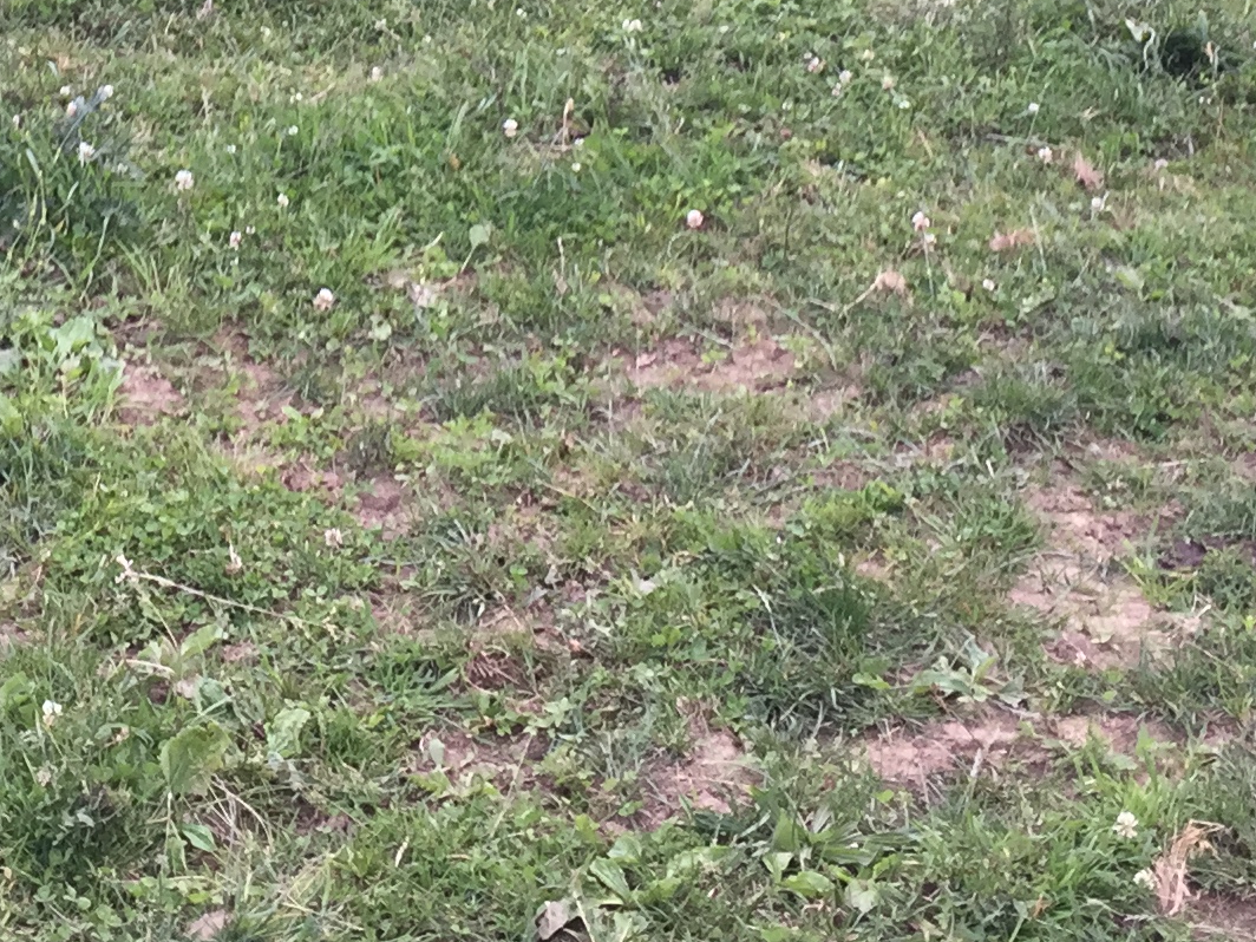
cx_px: 283
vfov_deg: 15.9
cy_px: -197
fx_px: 3229
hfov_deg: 21.8
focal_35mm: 89
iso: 40
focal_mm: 4.15
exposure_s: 1/120
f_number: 2.2
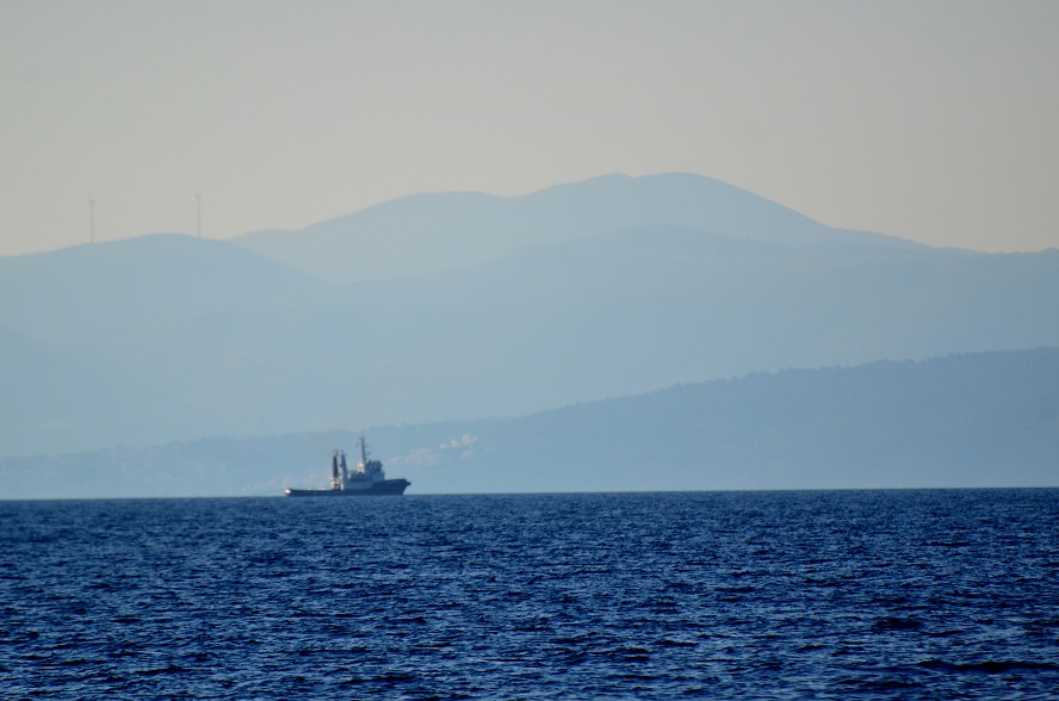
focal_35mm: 506
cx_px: 492
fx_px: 14853
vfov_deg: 2.7
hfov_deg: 4.1
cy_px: 389
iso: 400
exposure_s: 1/2500
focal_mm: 300
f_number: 5.6
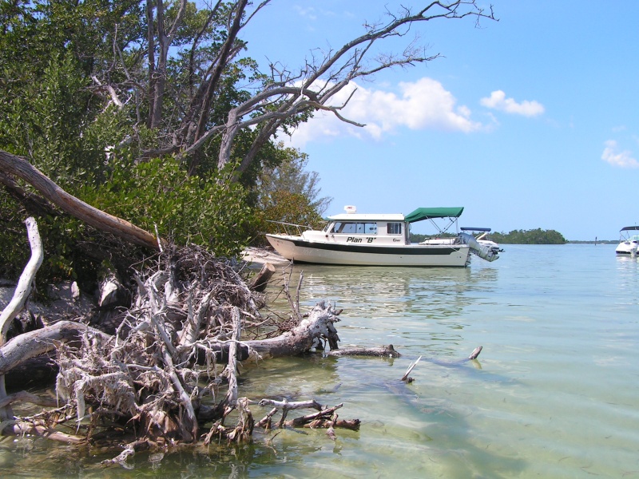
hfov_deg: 49.0
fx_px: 701
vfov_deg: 37.7
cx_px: 320
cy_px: 240
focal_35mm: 38
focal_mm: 6.3
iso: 50
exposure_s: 1/400
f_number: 5.6
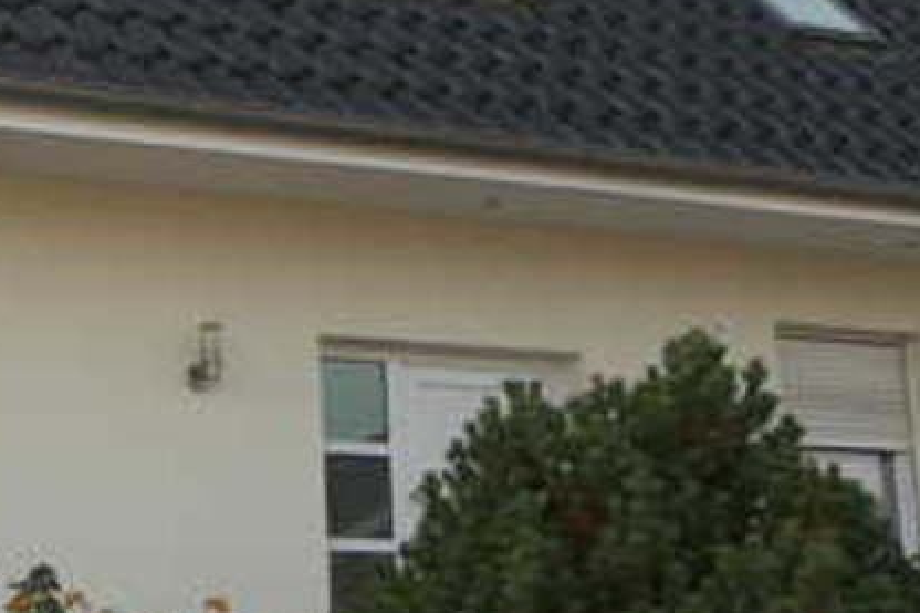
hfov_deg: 19.7
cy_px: 82
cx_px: 144
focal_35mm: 102
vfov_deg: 13.3
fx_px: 2605
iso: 50
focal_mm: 7.1
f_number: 3.2
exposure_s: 1/250
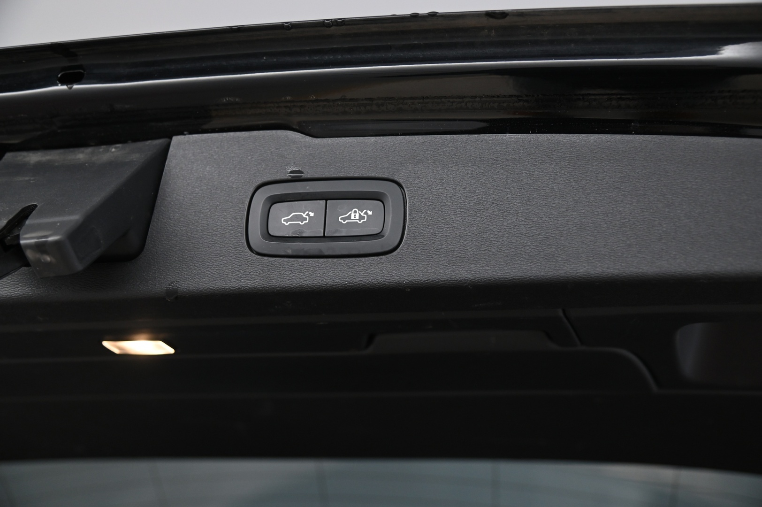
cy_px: 254
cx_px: 381
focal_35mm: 38
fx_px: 804
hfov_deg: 50.7
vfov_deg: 35.0
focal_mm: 38
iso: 2000
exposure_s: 1/100
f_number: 4
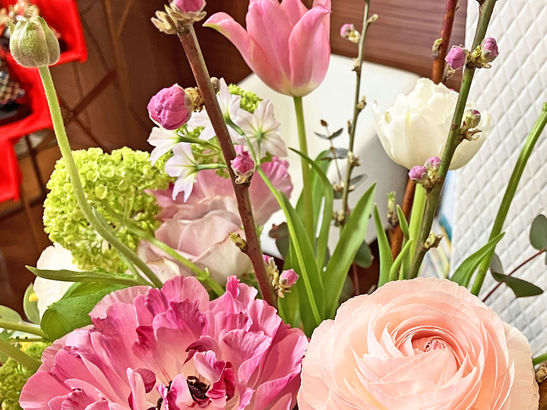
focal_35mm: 44
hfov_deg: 41.5
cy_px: 290
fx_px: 695
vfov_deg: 32.4
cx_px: 418
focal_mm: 3.99
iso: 100
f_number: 1.8
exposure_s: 1/50
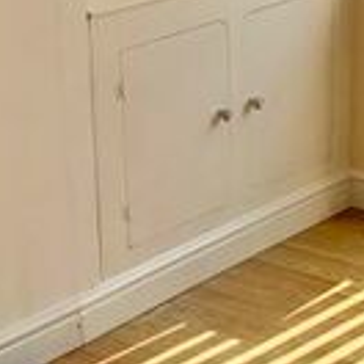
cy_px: 175
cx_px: 237
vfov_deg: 14.3
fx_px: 1451
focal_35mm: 122
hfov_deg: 14.3
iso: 25
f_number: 1.8
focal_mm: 4.25
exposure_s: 1/1266
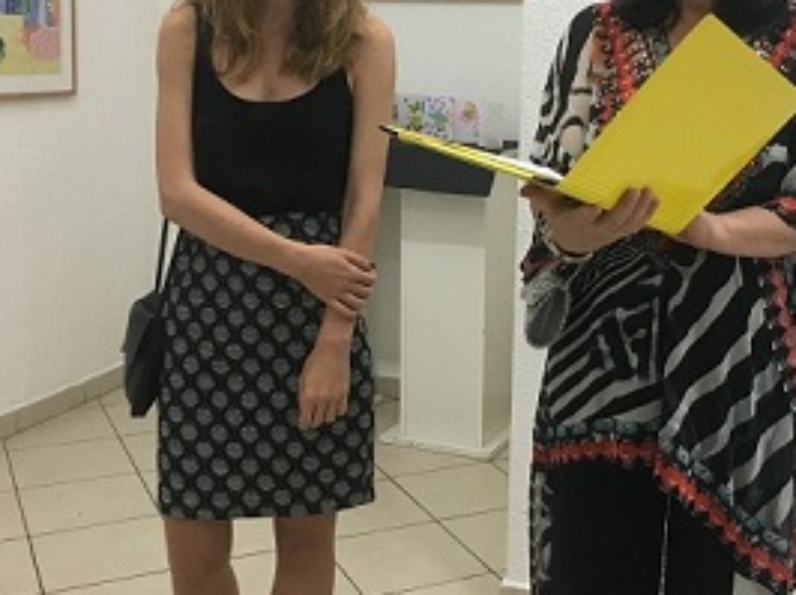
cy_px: 199
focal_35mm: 49
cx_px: 461
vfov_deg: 29.4
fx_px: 1126
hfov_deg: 38.8
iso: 125
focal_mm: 4.15
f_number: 2.2
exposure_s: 1/33
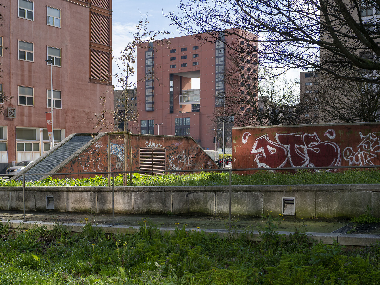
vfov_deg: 32.9
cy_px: 143
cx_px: 180
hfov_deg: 42.9
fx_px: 483
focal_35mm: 44
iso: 400
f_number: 4
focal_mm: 40
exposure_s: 1/2000
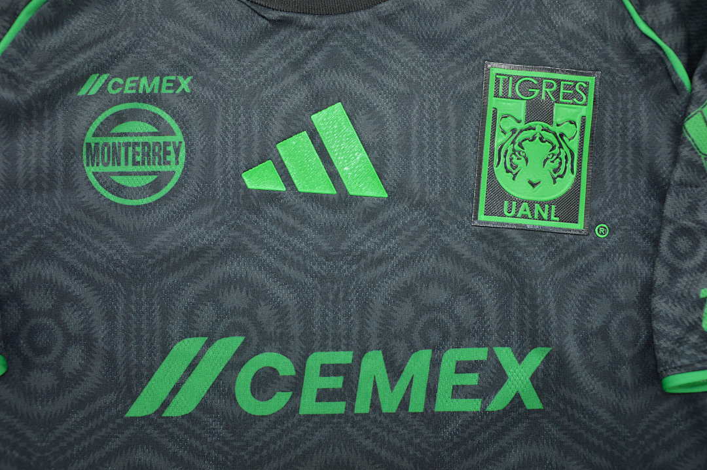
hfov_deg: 51.3
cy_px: 235
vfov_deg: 35.4
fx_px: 736
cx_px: 354
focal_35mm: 38
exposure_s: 1/160
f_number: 4
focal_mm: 25
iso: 400
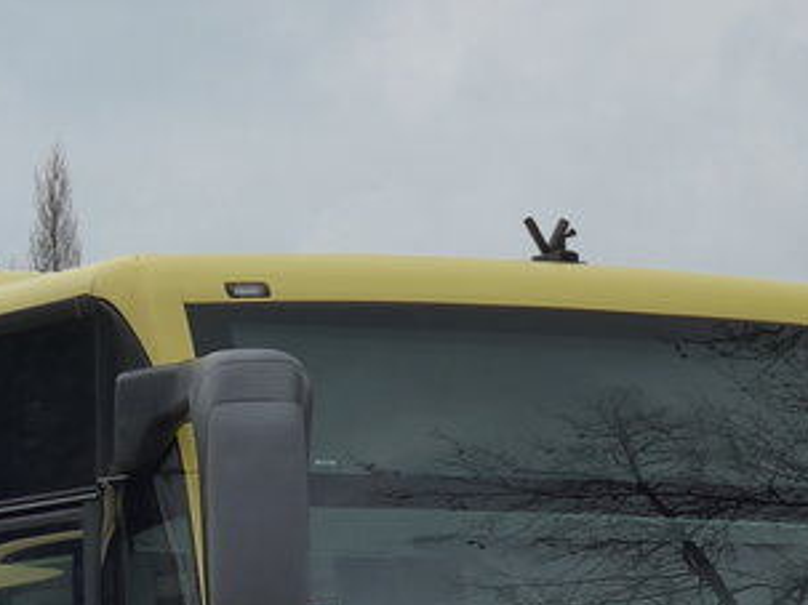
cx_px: -205
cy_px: 618
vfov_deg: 7.6
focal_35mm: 194
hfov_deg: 10.0
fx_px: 4527
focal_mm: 10.1
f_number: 4.5
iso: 160
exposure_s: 1/640
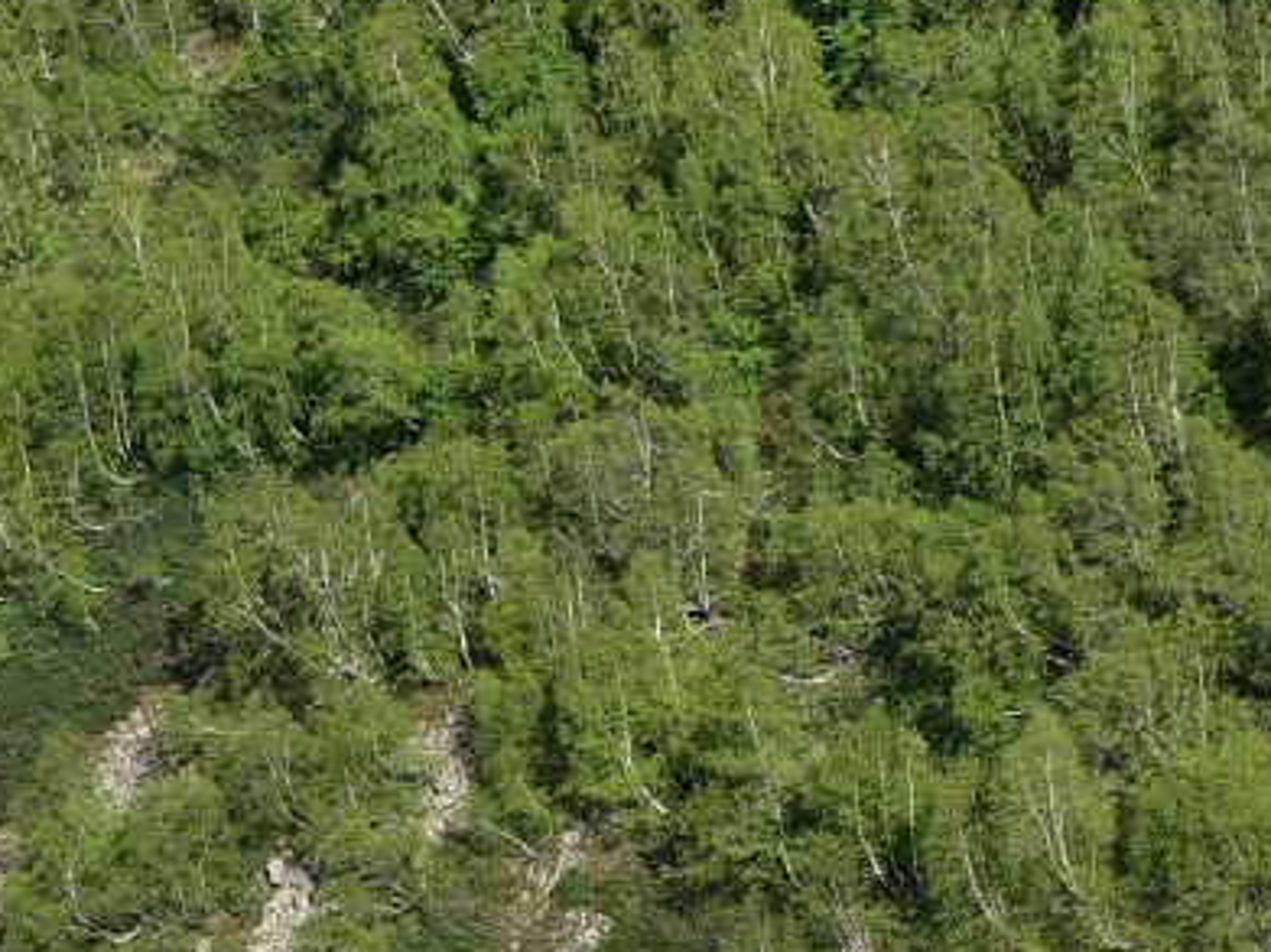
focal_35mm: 160
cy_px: 190
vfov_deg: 9.2
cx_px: 1365
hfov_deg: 12.2
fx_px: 5873
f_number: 5.6
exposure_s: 1/500
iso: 100
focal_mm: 50
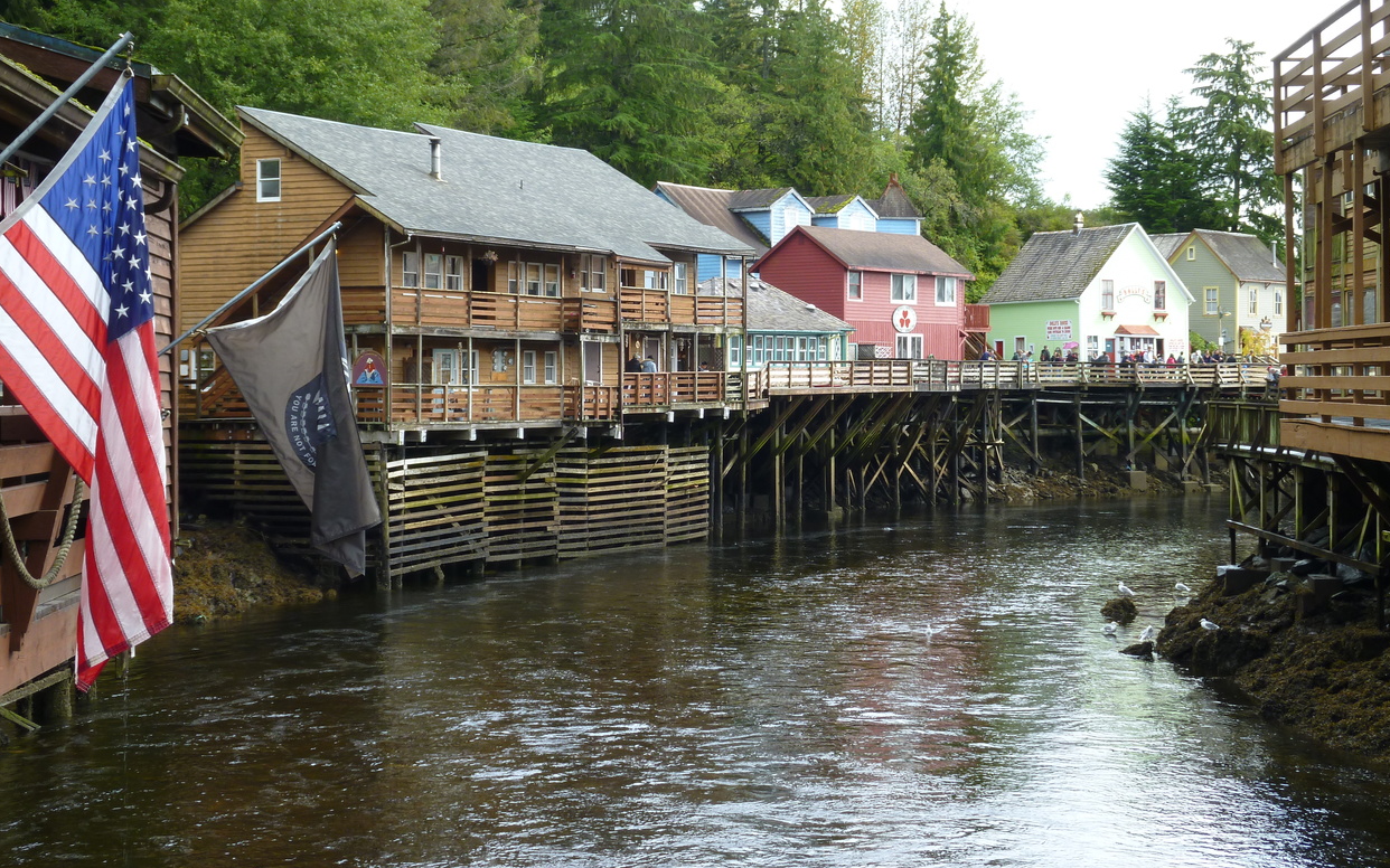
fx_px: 2235
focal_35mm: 59
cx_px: 698
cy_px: 352
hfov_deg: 34.5
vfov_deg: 22.0
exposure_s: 1/60
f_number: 4.5
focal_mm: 9.7
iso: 80
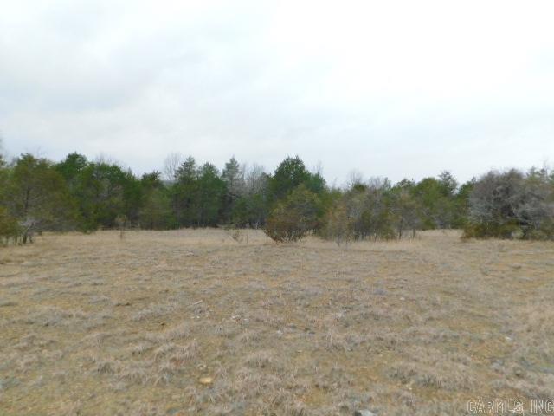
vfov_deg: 58.9
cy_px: 208
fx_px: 368
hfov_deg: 73.9
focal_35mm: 23
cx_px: 277
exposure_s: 1/640
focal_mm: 4
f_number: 3
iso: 125
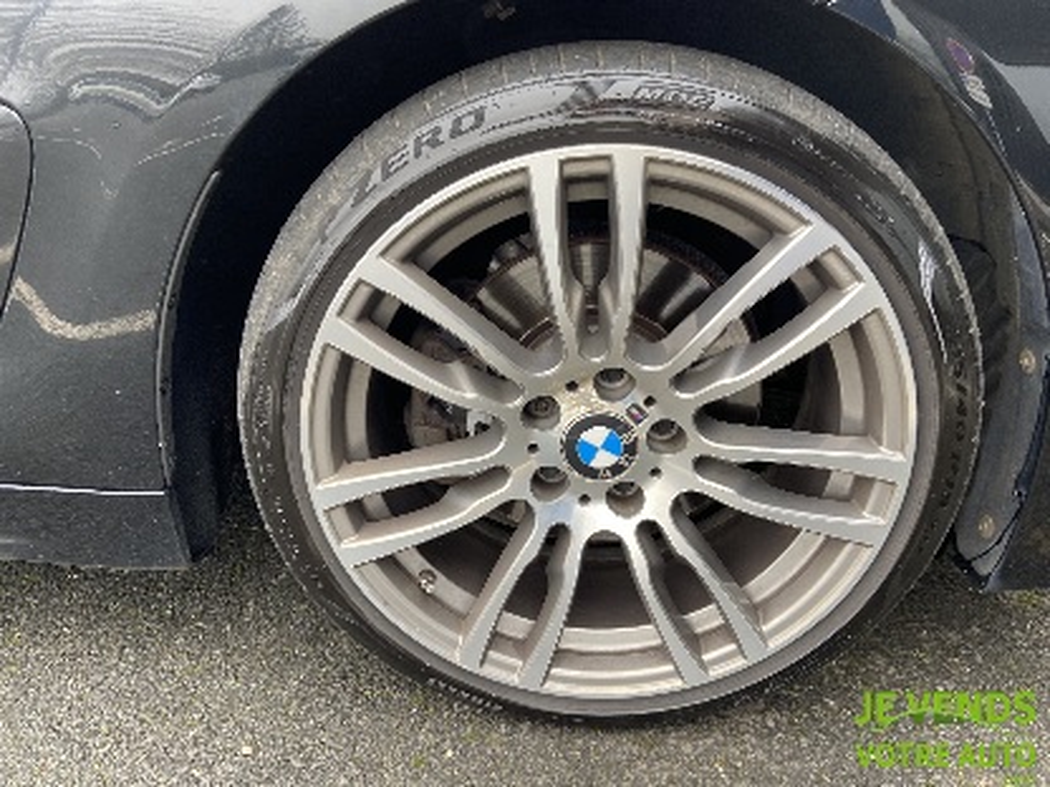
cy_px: 394
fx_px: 789
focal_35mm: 26
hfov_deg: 67.3
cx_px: 525
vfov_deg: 53.1
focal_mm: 4.25
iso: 100
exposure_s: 1/122
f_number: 1.8
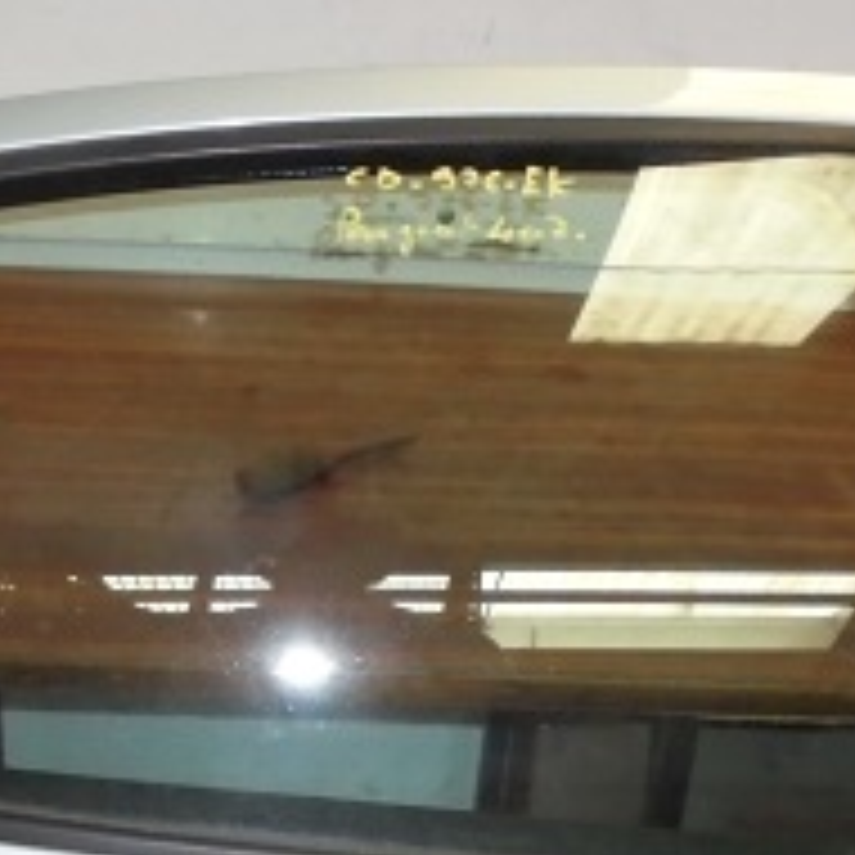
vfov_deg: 23.6
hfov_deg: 25.0
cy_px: 918
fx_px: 1928
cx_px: 340
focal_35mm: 69
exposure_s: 1/30
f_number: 3.5
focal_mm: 4.6
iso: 320
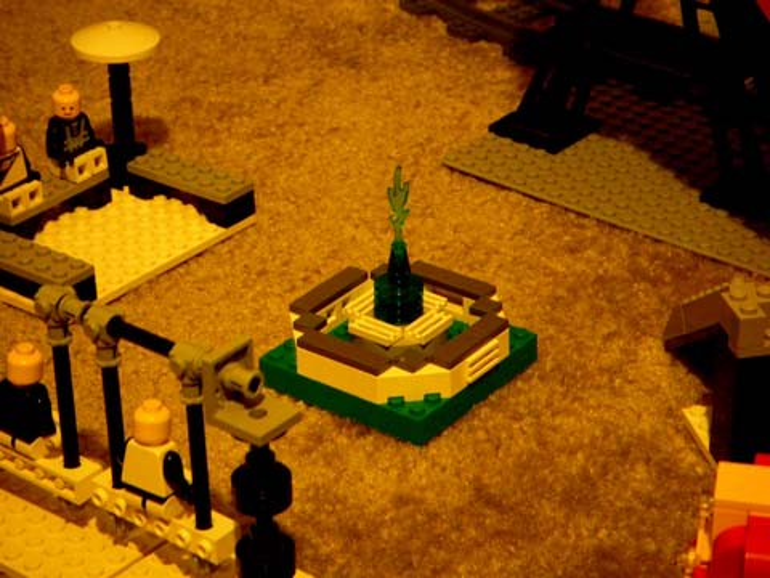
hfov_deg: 17.3
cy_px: 289
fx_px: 2536
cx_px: 385
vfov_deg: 13.0
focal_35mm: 114
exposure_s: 1/3
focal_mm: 18.9
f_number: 4.2
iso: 400
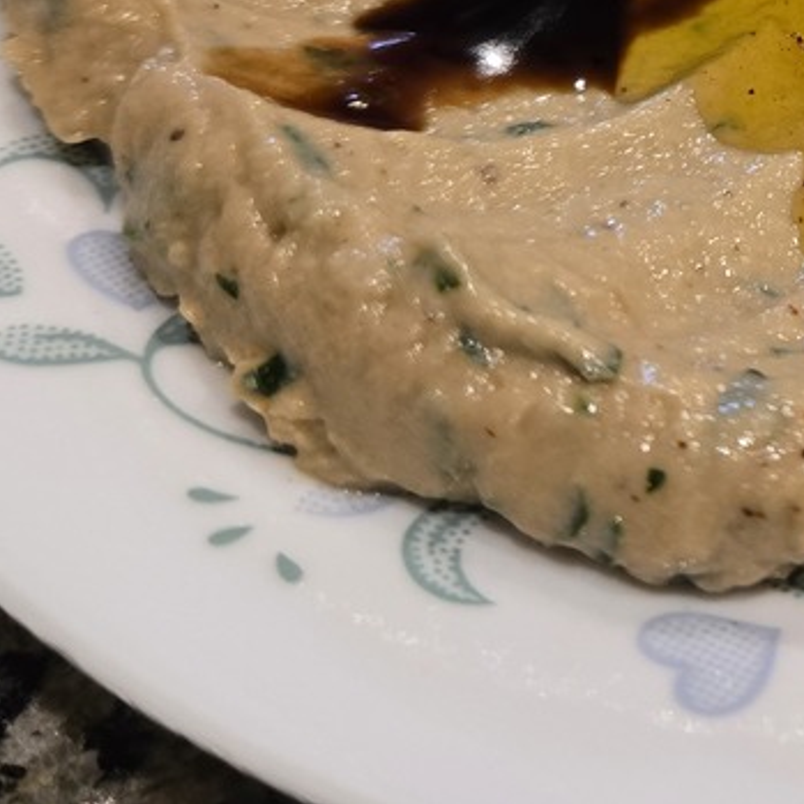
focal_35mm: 70
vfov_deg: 23.6
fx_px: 1839
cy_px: 0
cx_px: 995
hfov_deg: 22.5
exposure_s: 1/120
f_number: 1.8
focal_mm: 5.4
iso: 320
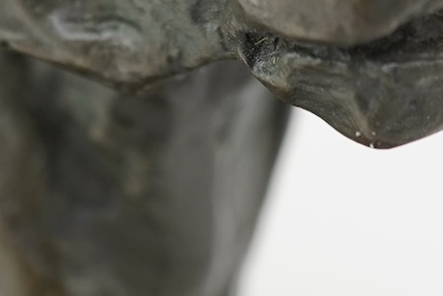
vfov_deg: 7.1
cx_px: 211
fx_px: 2327
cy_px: -245
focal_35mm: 189
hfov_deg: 10.9
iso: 400
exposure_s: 1/40
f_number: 7.1
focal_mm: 30
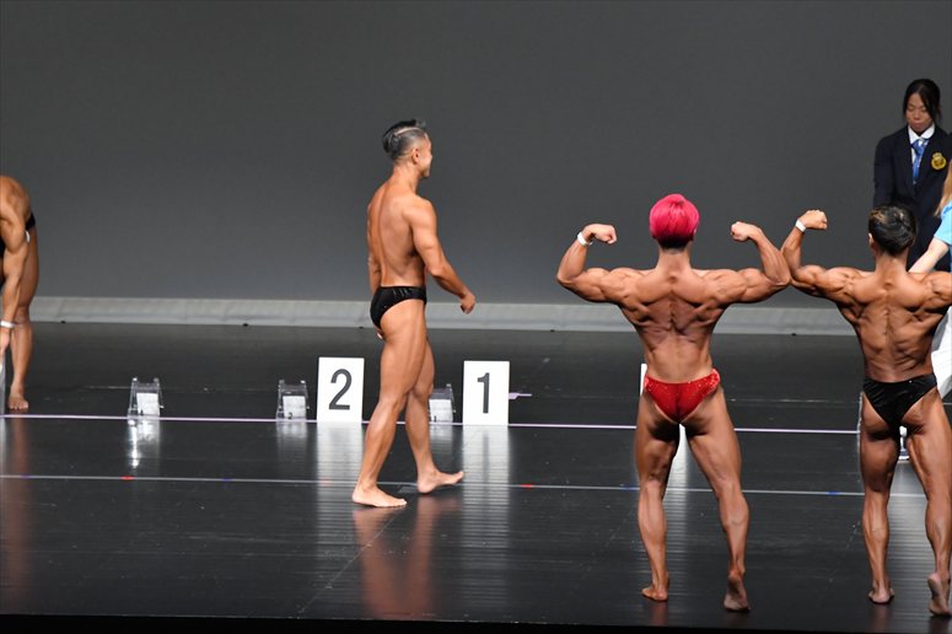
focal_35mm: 255
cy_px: 317
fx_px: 6740
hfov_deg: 8.1
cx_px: 476
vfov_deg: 5.4
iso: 5000
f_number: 5.6
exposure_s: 1/400
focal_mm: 170
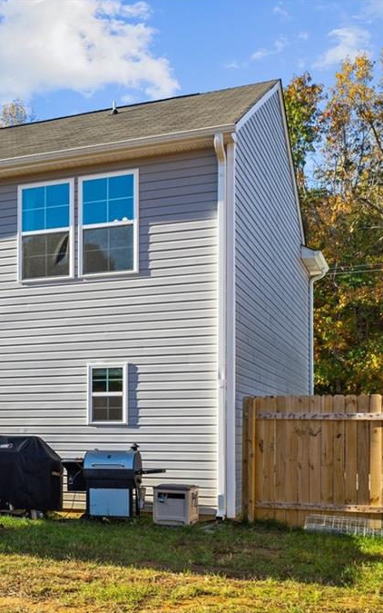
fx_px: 852
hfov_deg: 23.7
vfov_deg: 39.6
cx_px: -42
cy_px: 306
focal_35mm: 51
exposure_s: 1/250
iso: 125
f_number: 8
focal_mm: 33
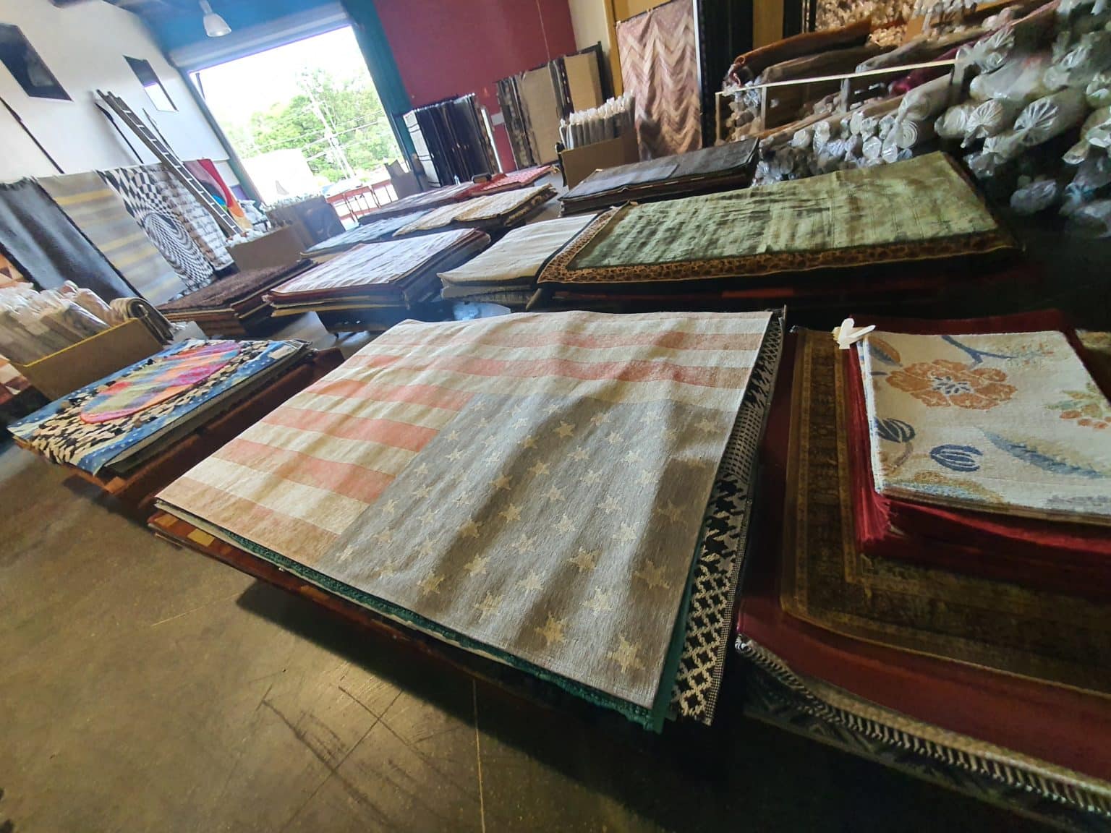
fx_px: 417
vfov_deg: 89.9
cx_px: 556
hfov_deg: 106.2
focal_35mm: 13
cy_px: 416
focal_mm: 1.8
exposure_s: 1/50
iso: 320
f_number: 2.2
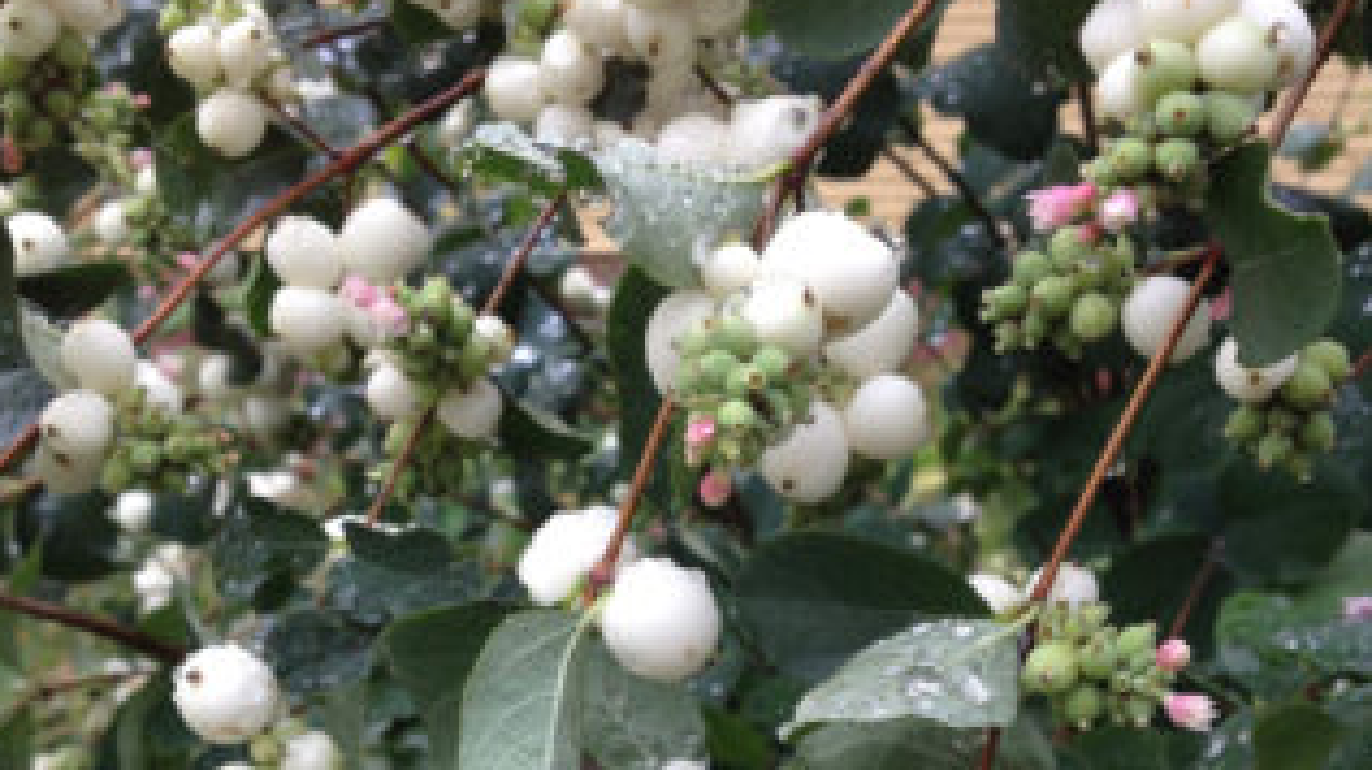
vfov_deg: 22.7
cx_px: 680
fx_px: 1891
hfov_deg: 39.9
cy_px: 632
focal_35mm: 52
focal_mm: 4.28
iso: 50
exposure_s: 1/120
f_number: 2.4
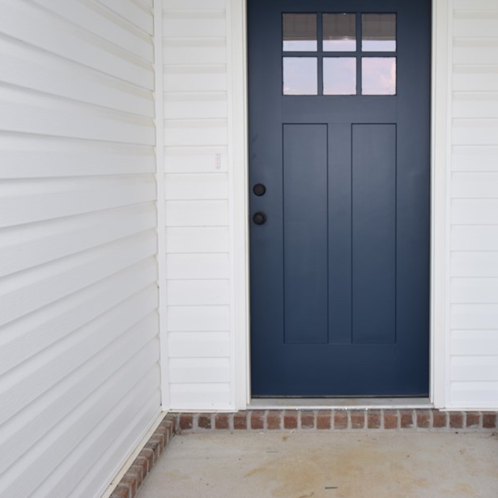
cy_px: 214
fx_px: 732
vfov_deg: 37.5
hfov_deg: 36.9
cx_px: 352
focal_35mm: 45
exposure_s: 1/125
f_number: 5.6
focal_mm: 20
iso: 125
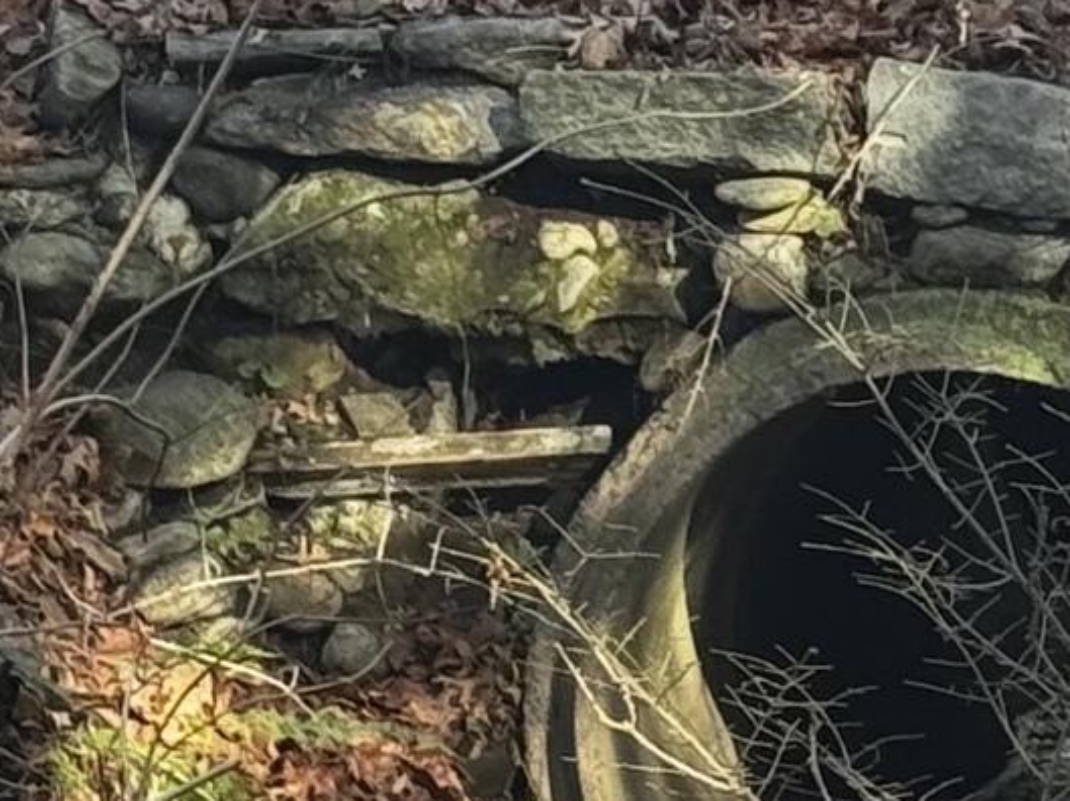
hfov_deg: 7.1
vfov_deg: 5.3
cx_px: 407
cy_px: 1218
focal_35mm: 279
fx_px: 8618
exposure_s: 1/340
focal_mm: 6.76
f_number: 1.78
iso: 64
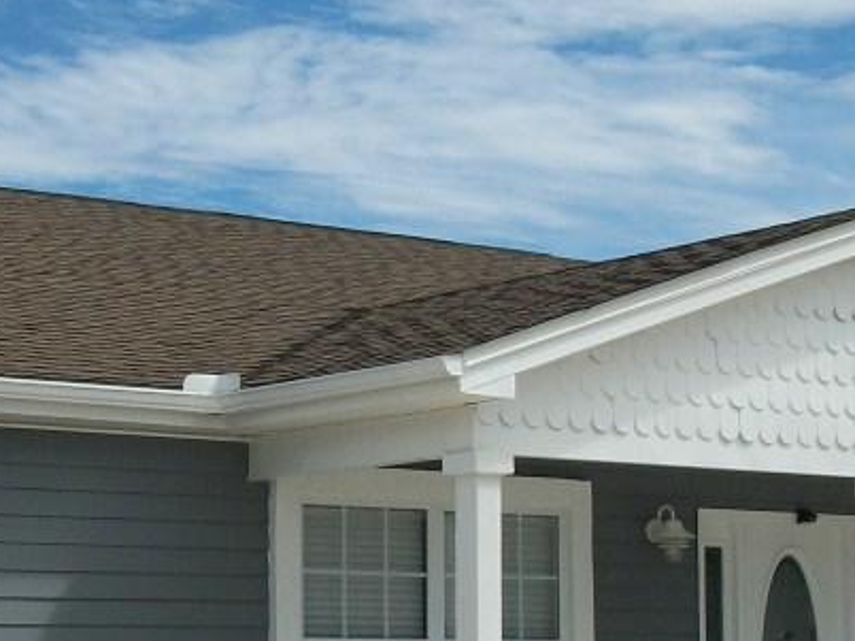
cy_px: 596
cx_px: 294
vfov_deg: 14.3
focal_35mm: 102
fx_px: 2518
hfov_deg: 19.2
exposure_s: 1/400
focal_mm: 5.7
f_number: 8.8
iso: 80
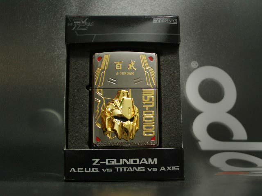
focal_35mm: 62
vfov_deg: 23.7
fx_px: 469
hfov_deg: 31.2
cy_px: 98
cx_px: 131
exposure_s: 1/125
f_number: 3.5
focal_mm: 10.2
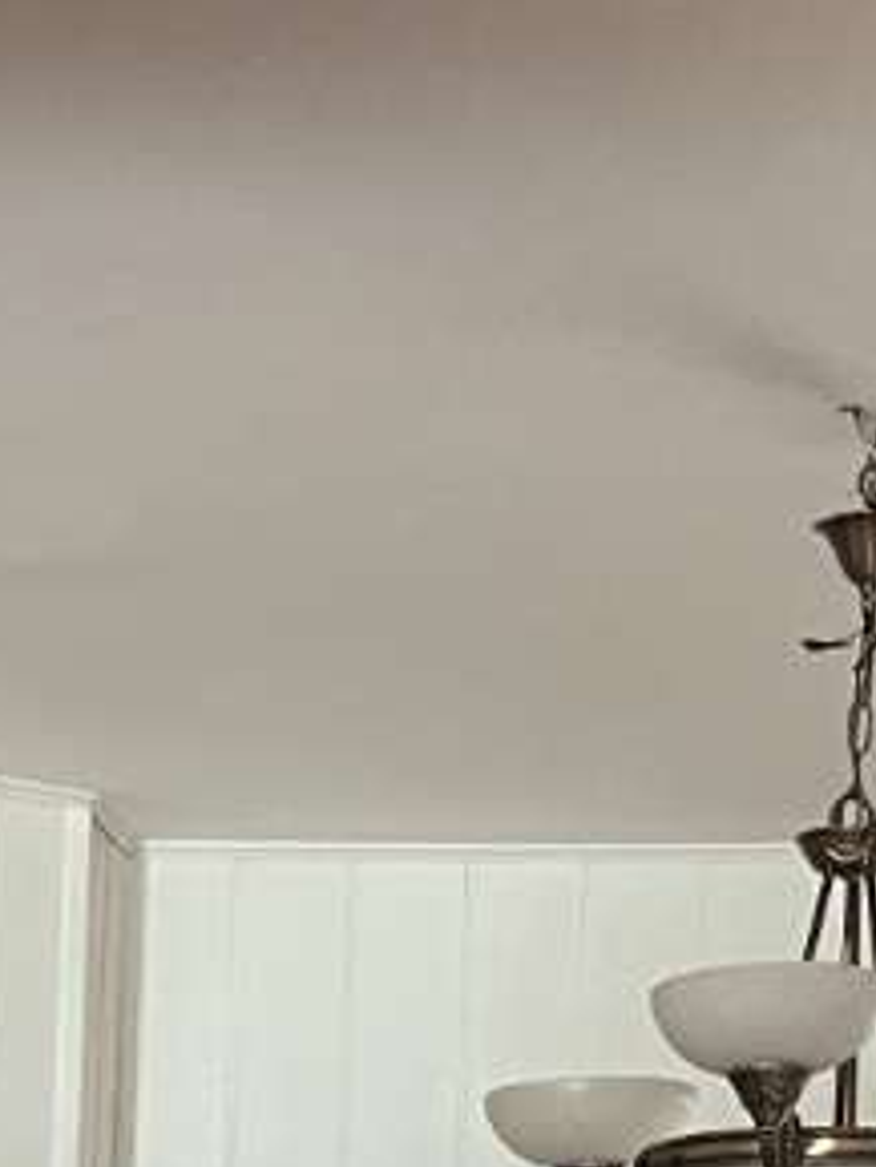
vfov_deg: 12.1
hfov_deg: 11.0
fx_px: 4552
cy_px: 2697
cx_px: 309
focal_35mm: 135
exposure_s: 1/60
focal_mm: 5.1
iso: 400
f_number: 1.6
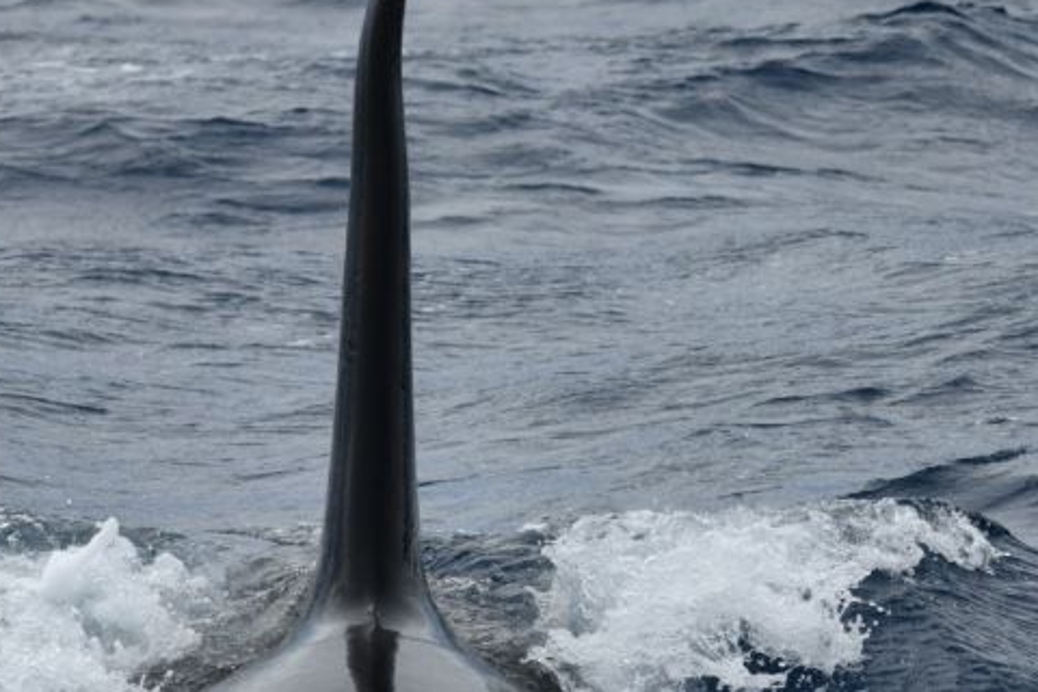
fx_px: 18250
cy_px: 447
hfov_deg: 3.3
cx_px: 385
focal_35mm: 633
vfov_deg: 2.2
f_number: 6
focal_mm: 380
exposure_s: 1/8000
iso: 800
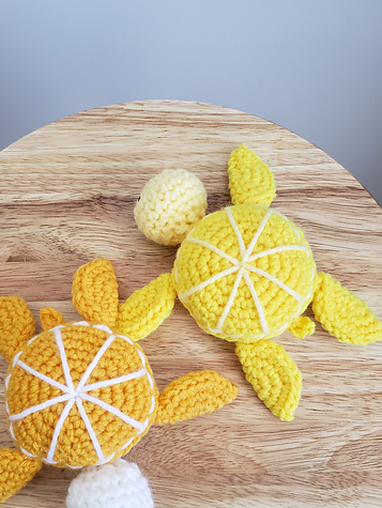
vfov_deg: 51.9
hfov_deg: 40.7
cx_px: 167
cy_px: 327
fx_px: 514
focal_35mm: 35
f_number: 1.5
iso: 250
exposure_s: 1/50
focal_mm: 4.3
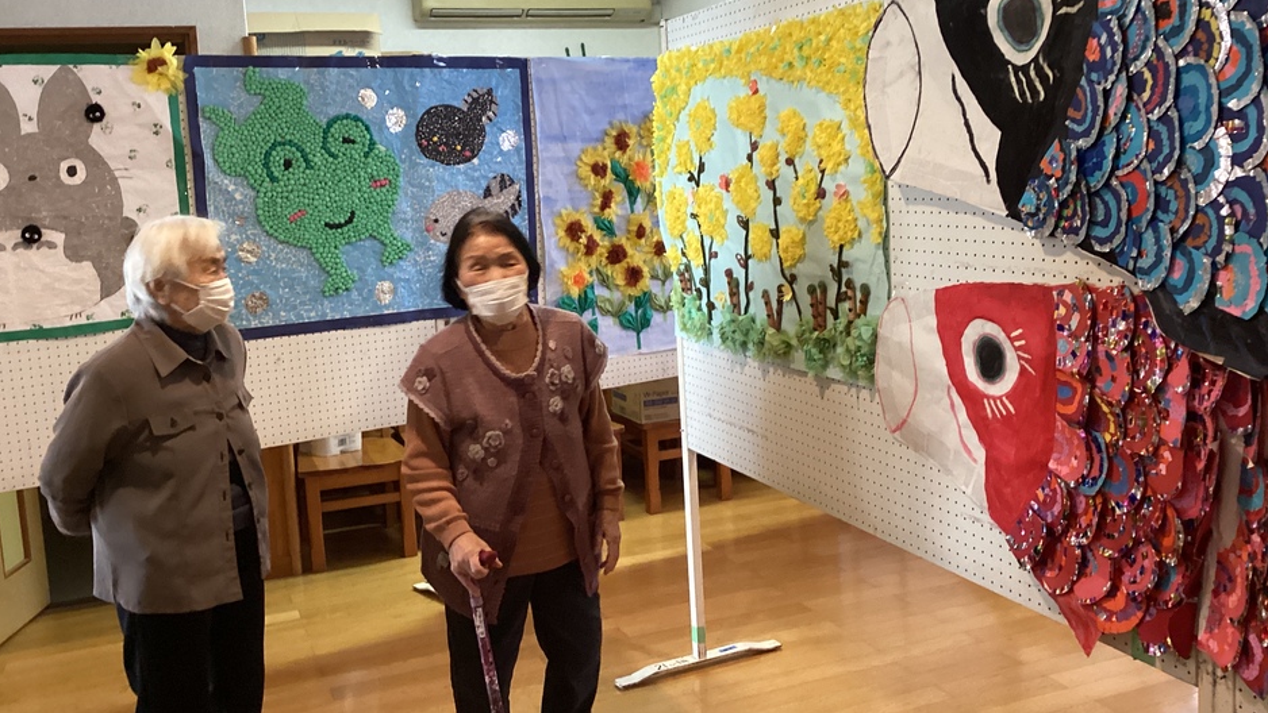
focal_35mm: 36
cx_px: 611
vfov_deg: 32.8
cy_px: 304
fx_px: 1211
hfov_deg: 55.3
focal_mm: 3.3
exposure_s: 1/33
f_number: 2.4
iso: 320
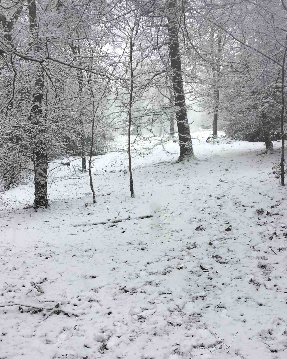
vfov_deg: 44.8
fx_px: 435
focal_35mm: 41
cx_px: 167
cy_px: 180
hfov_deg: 36.4
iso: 25
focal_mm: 3.3
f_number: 2.4
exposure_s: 1/100
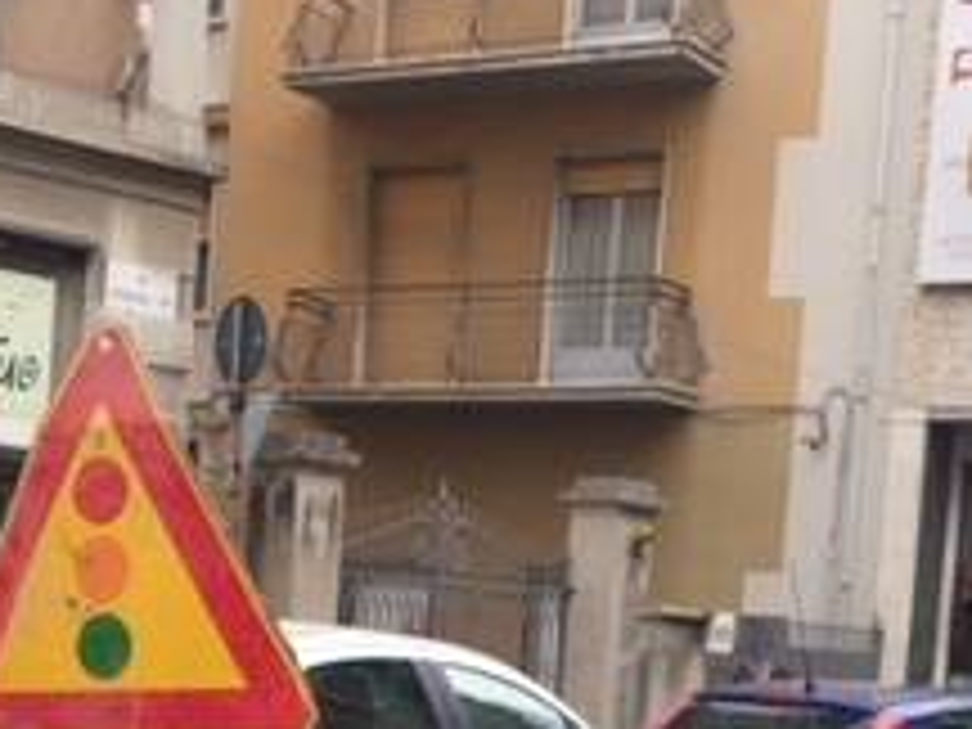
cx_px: 266
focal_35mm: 86
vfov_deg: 16.4
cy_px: 882
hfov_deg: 22.6
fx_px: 2415
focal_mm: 4.15
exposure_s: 1/377
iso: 32
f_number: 2.2
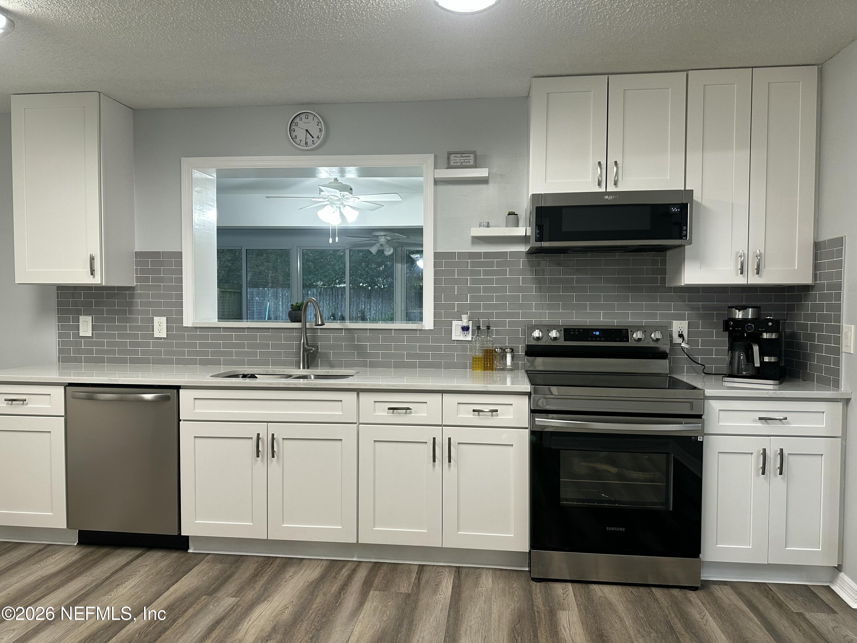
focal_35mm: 24
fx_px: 594
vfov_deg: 56.8
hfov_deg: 71.6
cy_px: 322
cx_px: 428
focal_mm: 6.86
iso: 160
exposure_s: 1/120
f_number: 1.78
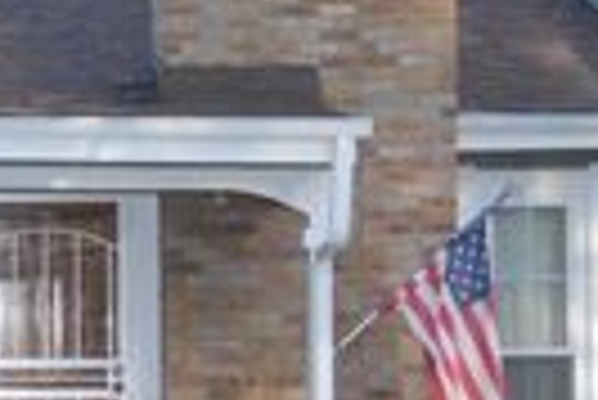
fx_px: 1777
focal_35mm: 107
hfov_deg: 18.6
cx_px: -13
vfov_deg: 12.8
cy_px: 301
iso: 800
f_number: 7.1
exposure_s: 1/160
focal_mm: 19
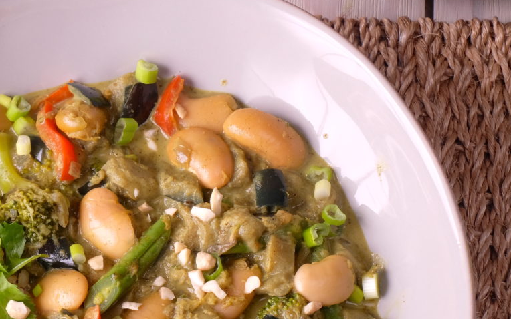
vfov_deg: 9.4
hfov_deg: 14.7
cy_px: 212
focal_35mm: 140
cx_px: 30
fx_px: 1950
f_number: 10
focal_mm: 46.6
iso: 250
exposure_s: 1/160
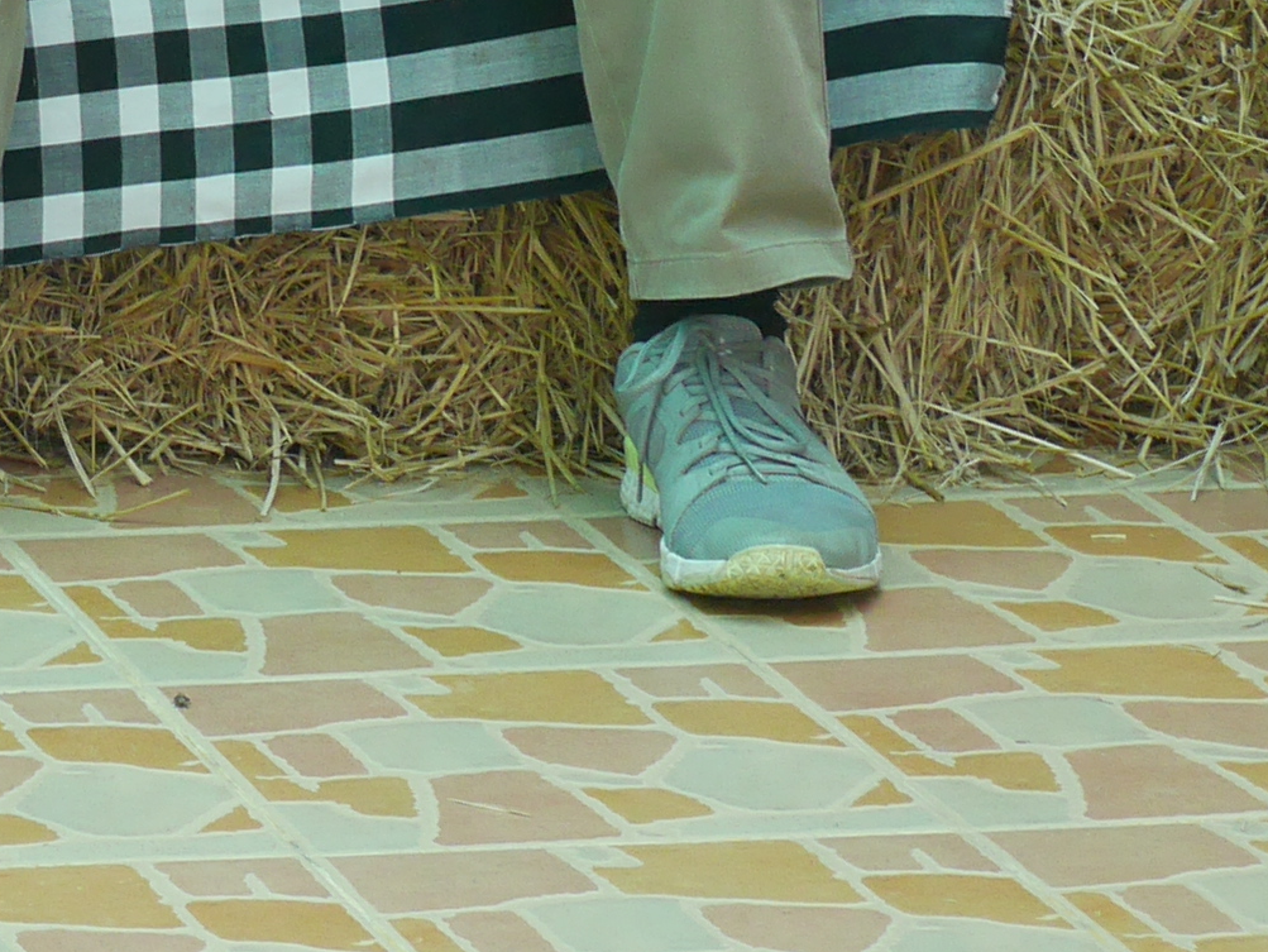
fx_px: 8721
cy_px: -1192
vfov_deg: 6.0
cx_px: -1040
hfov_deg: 8.0
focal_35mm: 238
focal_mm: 26
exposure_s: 1/60
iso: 640
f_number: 5.3
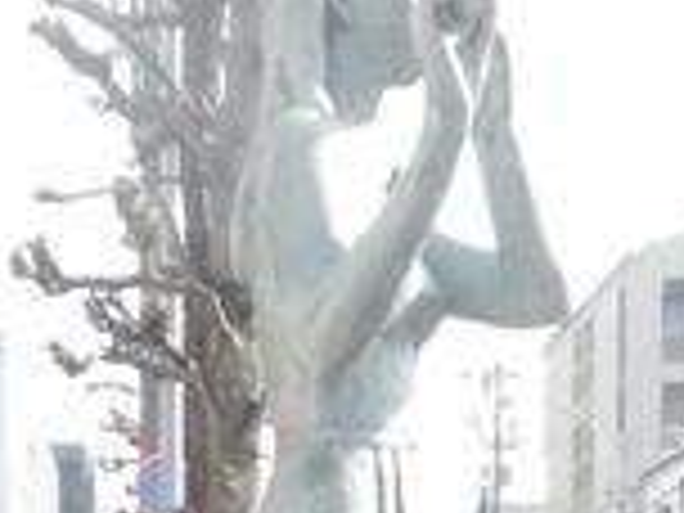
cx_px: 374
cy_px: 1006
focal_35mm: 107
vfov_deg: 12.3
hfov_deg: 18.4
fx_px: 2114
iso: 3200
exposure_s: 1/2000
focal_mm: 4.5
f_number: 6.4
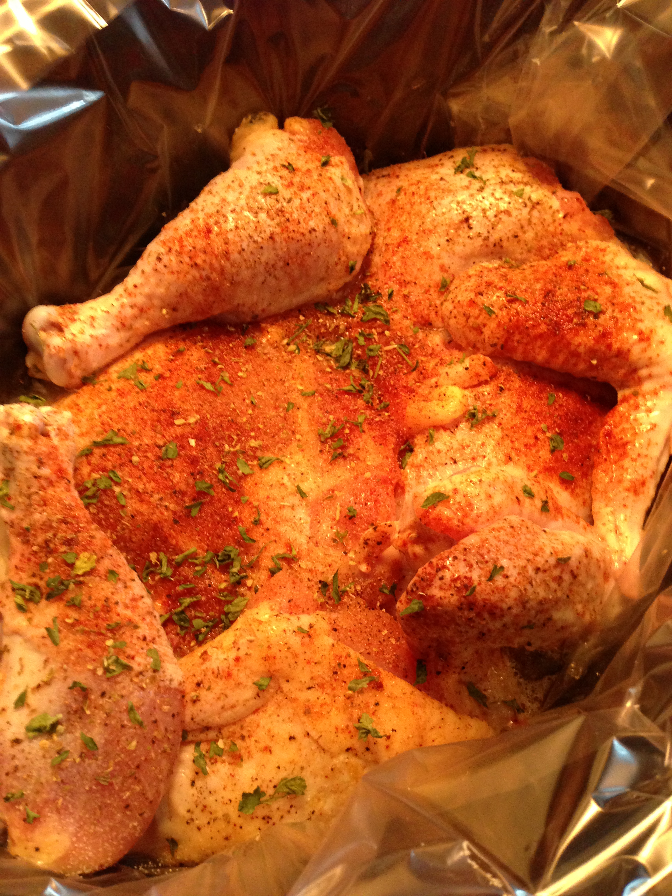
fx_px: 854
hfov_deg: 42.9
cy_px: 448
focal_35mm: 33
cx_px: 336
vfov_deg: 55.4
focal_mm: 4.13
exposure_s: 1/20
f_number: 2.4
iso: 320
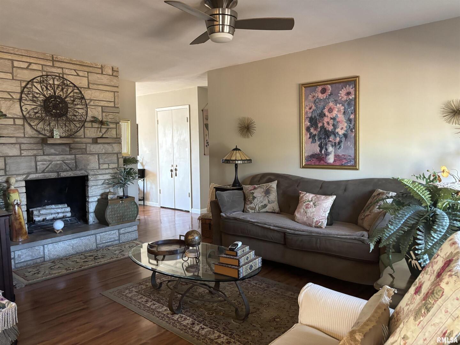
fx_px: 346
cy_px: 172
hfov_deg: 67.3
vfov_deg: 53.1
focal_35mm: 26
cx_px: 230
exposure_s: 1/60
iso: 500
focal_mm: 5.96
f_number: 1.6
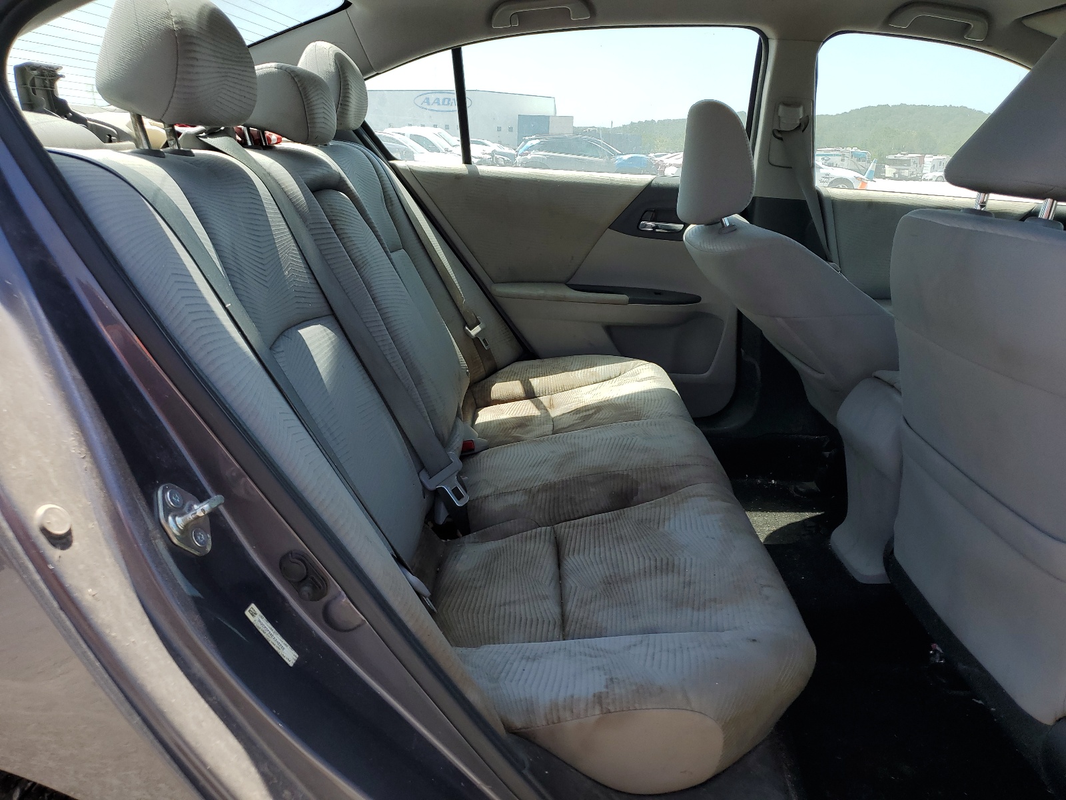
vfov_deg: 53.1
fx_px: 801
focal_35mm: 26
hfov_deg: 67.3
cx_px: 533
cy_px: 400
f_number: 1.5
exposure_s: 1/1111
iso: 50
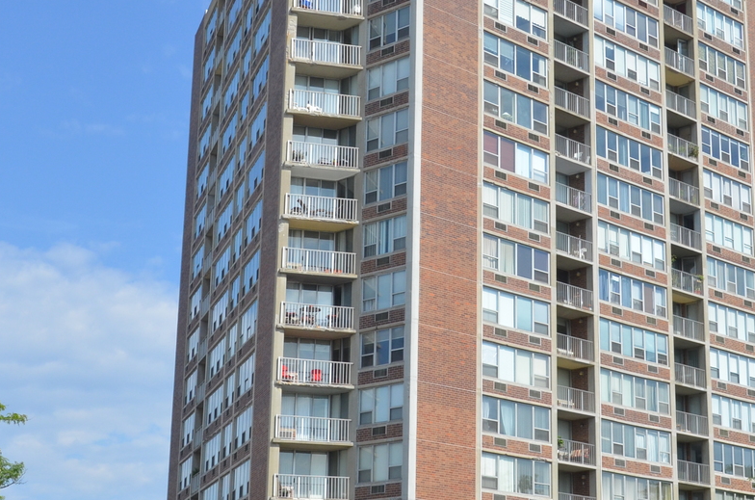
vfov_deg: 17.4
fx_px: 1633
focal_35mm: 78
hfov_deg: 26.0
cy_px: 169
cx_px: 459
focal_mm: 25
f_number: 11
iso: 400
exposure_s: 1/500
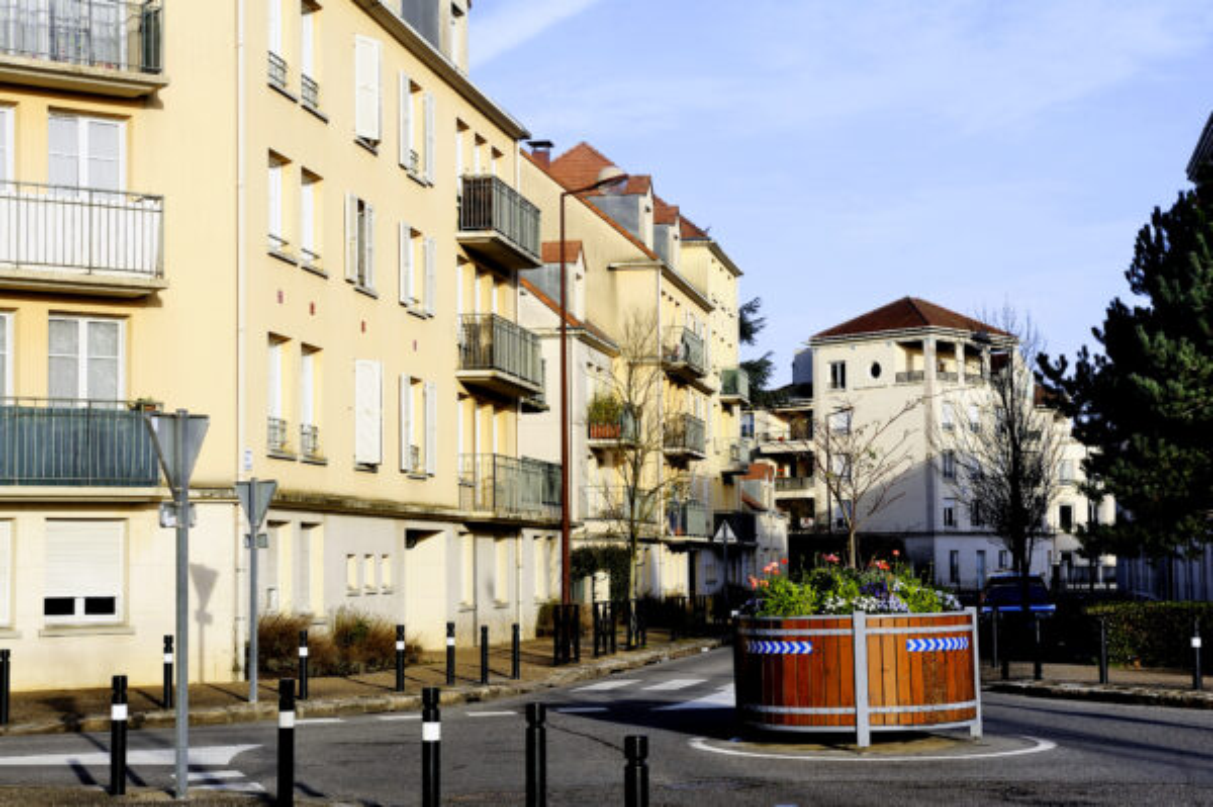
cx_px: 606
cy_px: 404
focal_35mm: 65
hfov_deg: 31.0
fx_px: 2188
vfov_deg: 20.9
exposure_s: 1/160
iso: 200
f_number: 10
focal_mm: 65
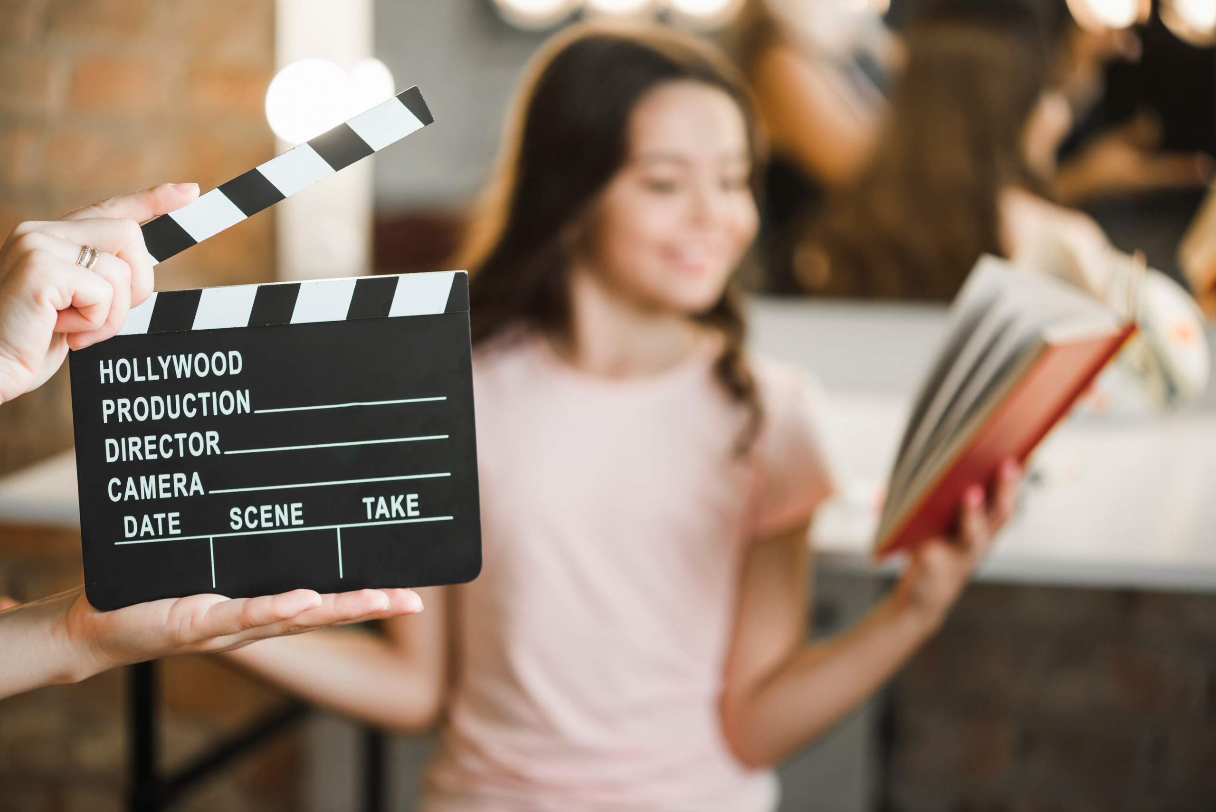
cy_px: 406
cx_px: 608
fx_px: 3548
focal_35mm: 105
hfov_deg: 19.4
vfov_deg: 13.1
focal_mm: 105
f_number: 3
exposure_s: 1/125
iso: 200
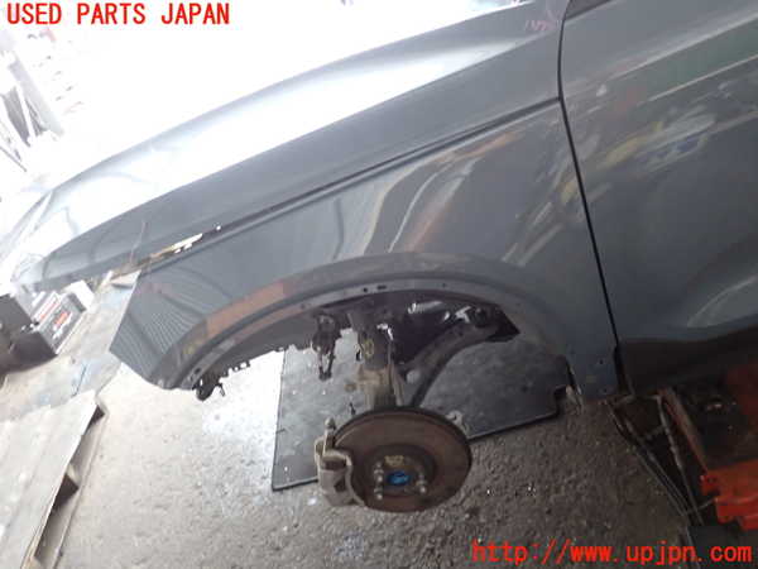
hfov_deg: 60.0
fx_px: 657
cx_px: 379
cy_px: 284
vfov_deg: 46.8
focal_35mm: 30
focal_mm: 5.4
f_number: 2.3
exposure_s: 1/30
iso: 400
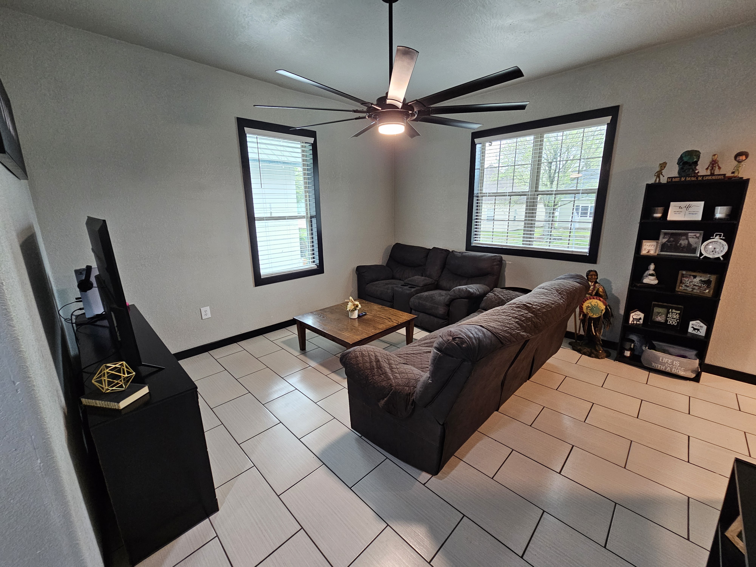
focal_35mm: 13
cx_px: 378
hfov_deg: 106.2
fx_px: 284
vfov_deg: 89.9
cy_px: 284
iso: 320
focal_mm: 2.2
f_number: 2.2
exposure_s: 1/30
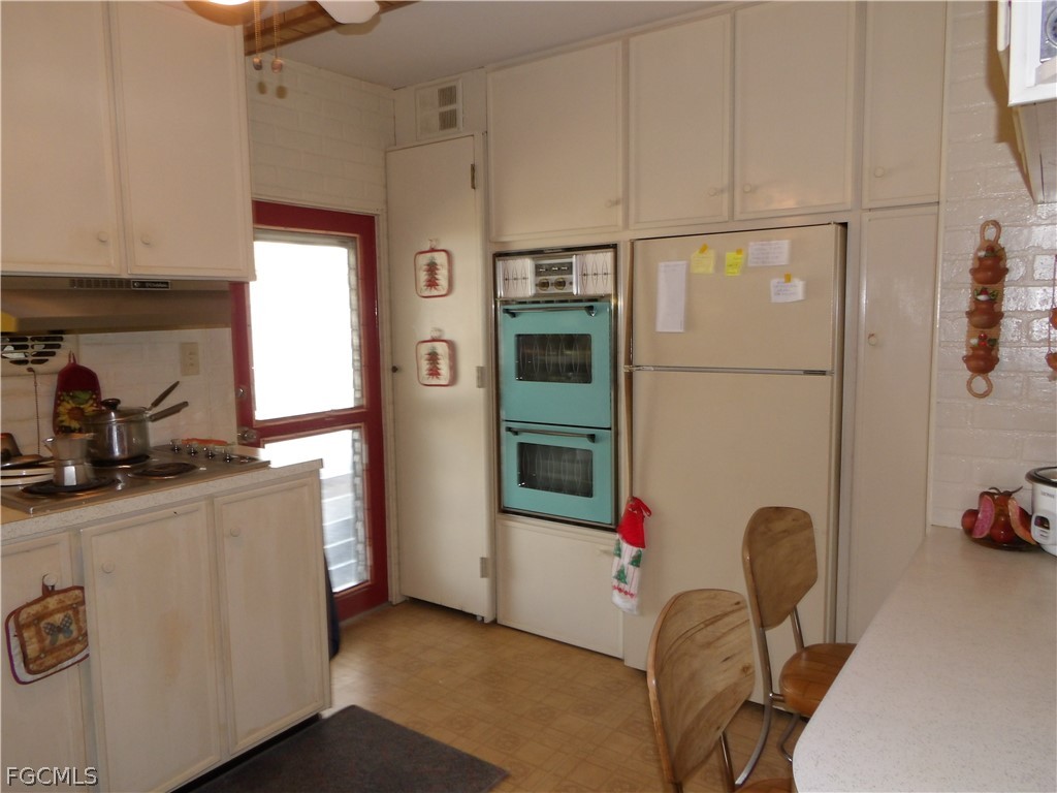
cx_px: 528
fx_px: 702
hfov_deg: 73.9
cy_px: 396
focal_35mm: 23
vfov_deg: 58.9
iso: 200
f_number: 4.1
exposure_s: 1/30
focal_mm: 4.2
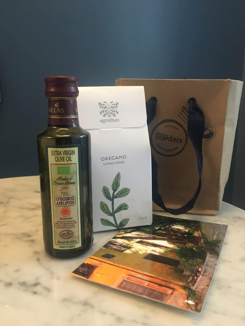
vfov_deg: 61.7
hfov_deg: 48.2
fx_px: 274
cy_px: 163
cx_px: 122
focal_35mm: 29
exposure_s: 1/17
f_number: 2.2
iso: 250
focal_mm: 4.15
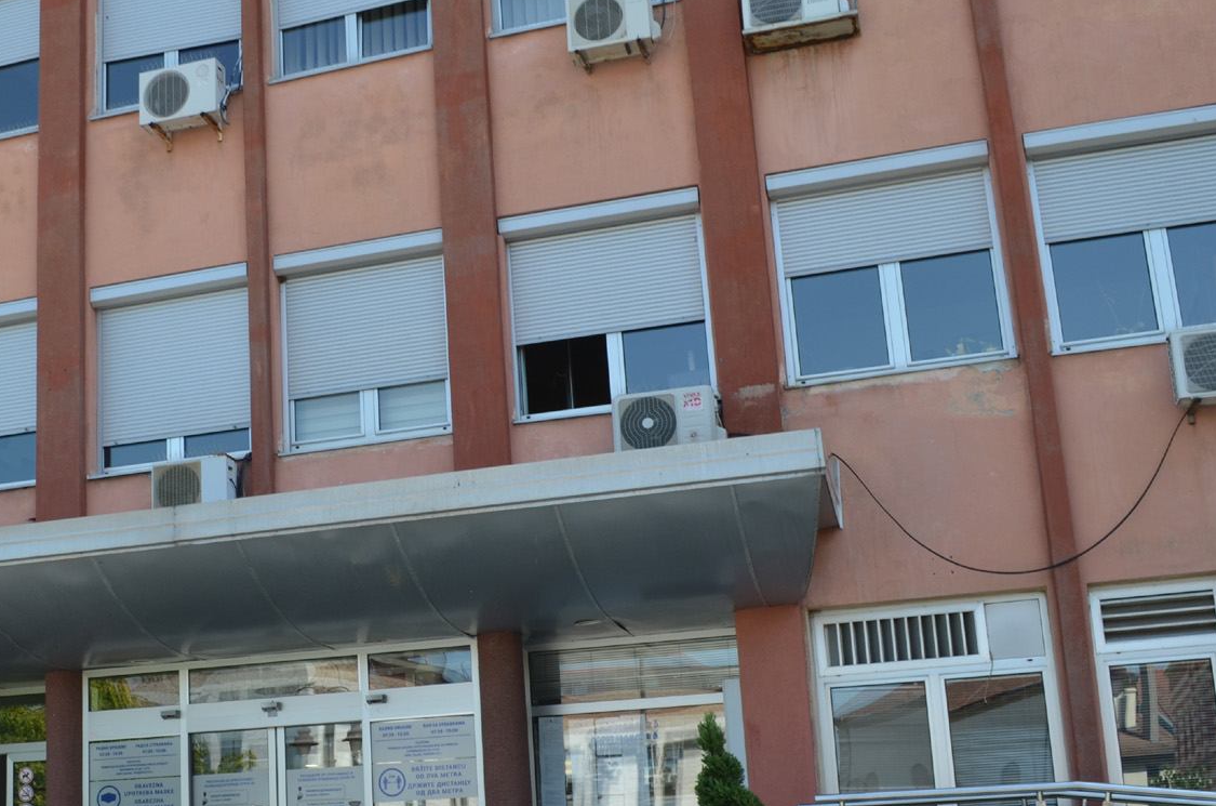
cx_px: 330
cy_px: 521
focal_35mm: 48
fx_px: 1618
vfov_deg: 27.8
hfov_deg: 40.2
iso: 200
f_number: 8
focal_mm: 18
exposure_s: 1/250
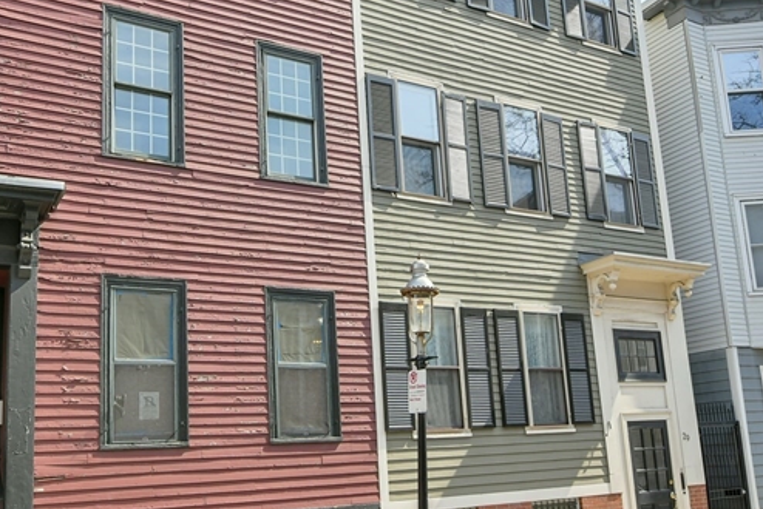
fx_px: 615
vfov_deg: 43.9
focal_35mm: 29
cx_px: 309
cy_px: 143
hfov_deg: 63.1
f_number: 9
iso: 640
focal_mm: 14
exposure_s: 1/500
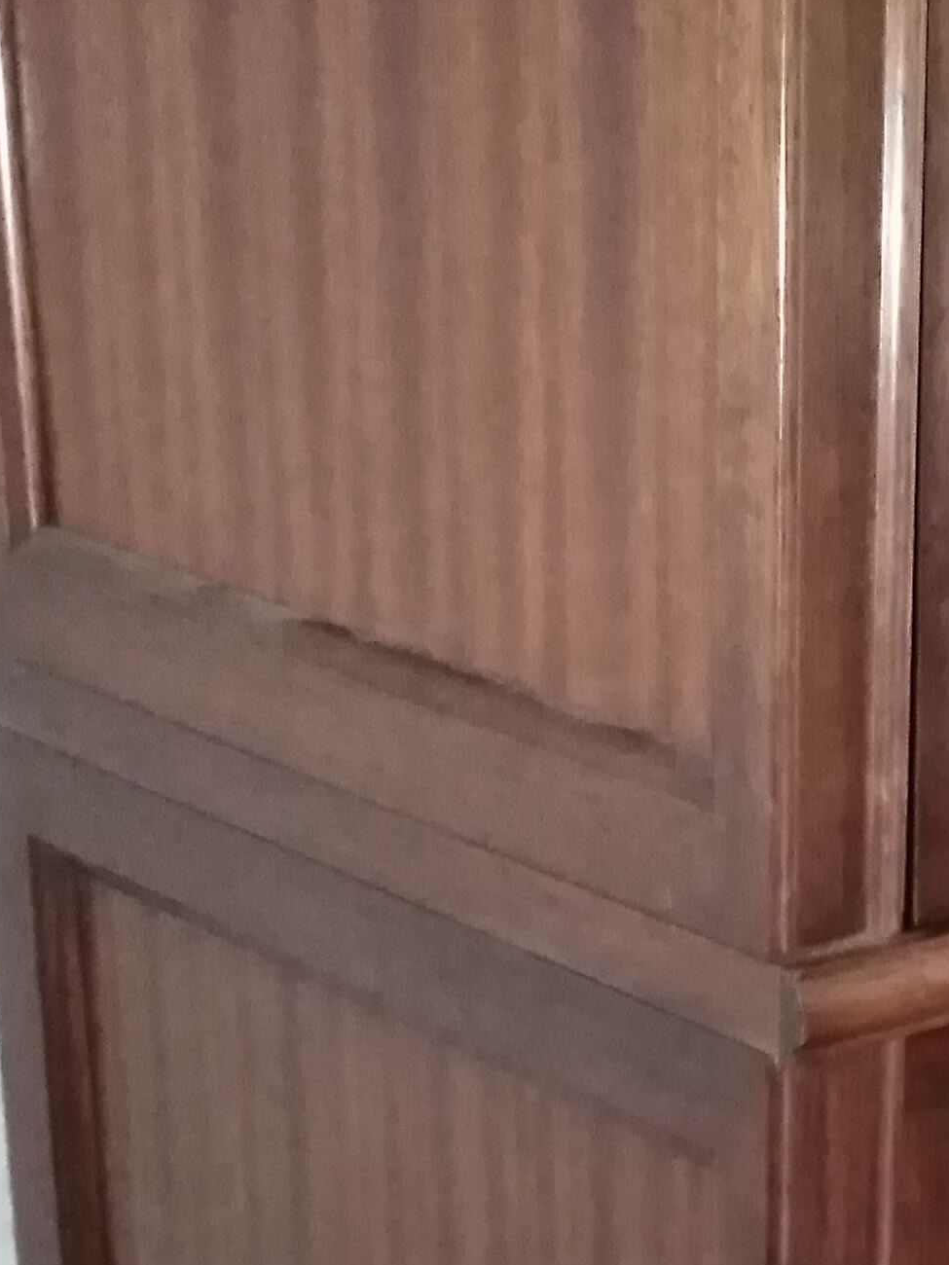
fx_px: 2924
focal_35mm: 80
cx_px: 1256
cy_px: 1163
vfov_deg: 23.7
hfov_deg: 17.3
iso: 1871
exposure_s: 1/12
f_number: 2.2
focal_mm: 3.46
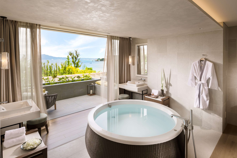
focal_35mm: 19
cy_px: 79
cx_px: 118
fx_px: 125
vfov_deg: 64.6
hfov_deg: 86.9
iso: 200
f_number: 11
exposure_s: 1/30
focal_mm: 19
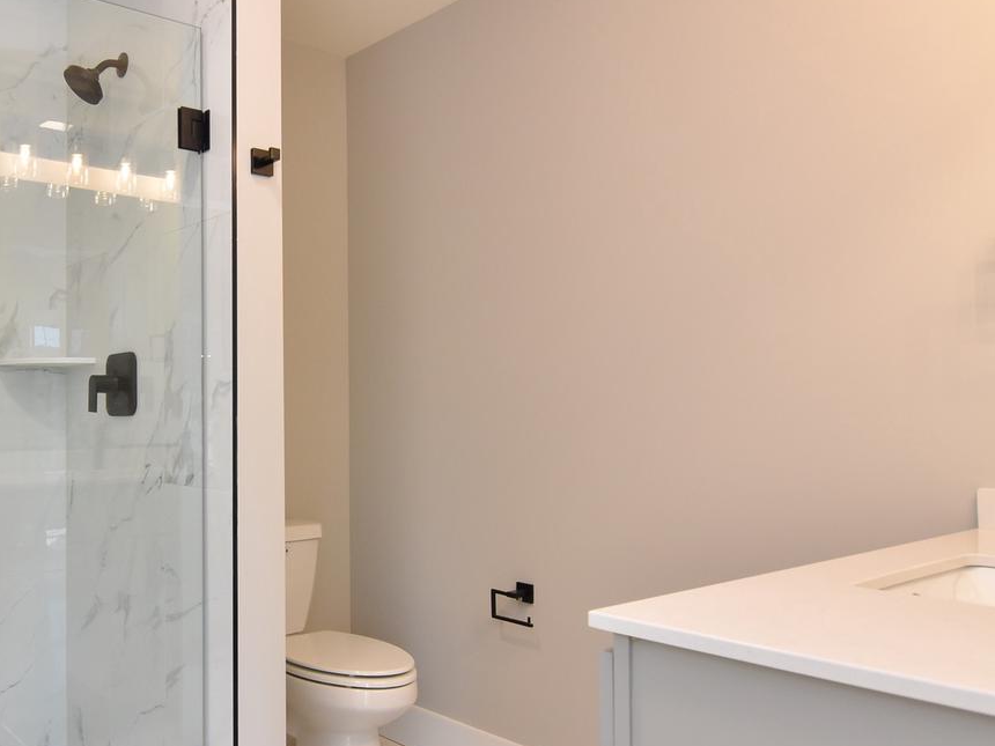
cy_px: 394
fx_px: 834
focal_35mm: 29
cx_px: 238
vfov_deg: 48.2
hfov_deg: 58.2
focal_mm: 12
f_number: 6.3
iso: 800
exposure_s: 1/50
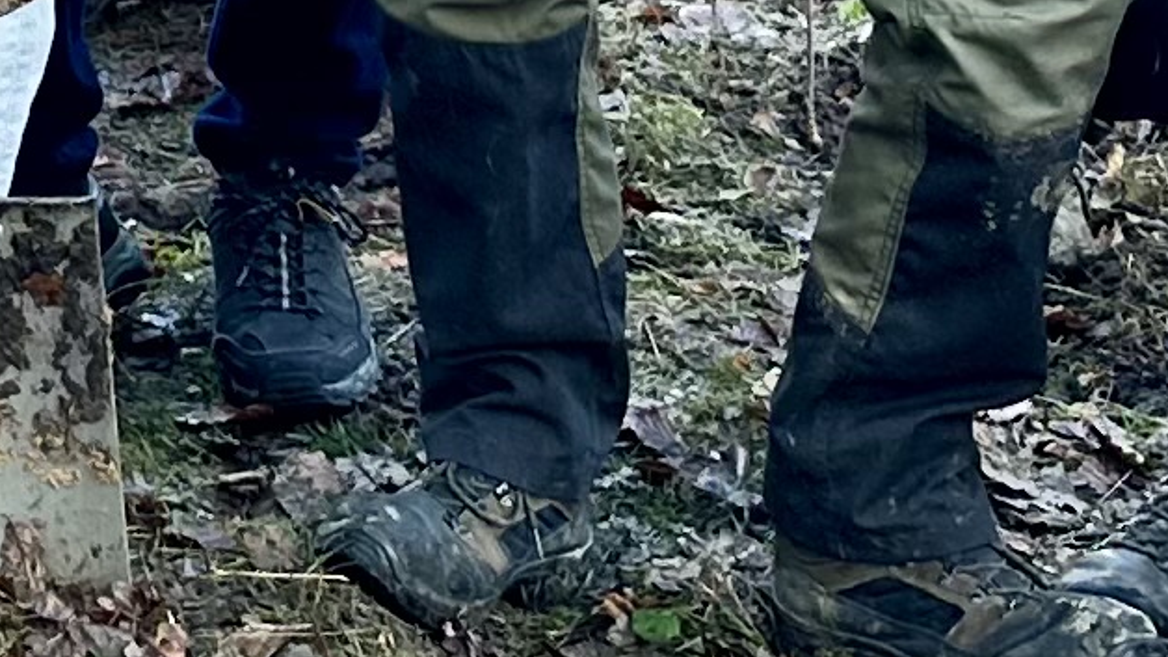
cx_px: -843
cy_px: -886
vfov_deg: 6.9
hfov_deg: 11.9
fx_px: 5202
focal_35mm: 168
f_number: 1.78
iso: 64
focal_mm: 6.86
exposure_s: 1/121
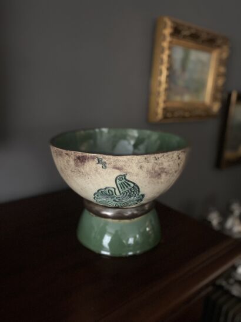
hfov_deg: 53.0
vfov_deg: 67.3
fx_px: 241
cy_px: 161
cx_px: 120
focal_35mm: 26
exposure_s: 1/25
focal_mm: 4.25
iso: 800
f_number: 1.8
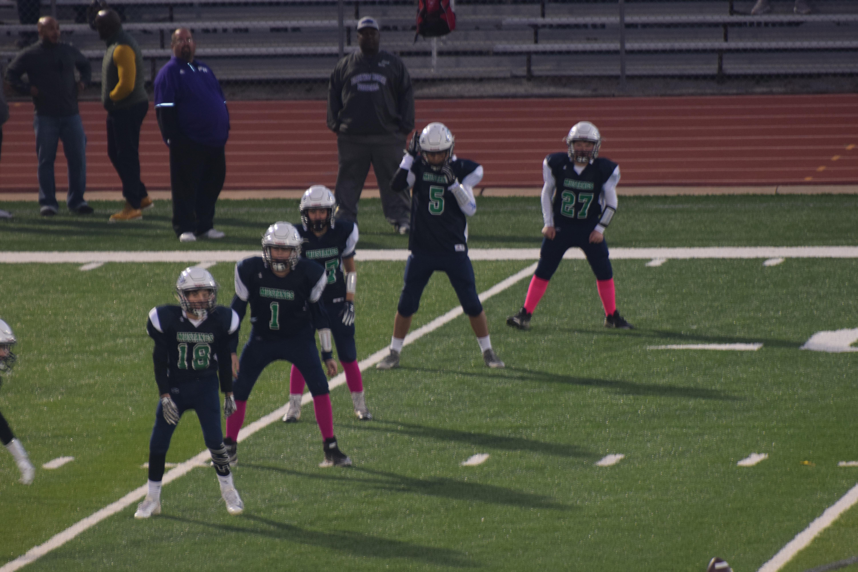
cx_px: 429
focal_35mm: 450
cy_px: 286
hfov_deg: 4.6
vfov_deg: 3.1
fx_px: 10724
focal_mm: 300
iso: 800
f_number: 5.6
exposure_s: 1/80
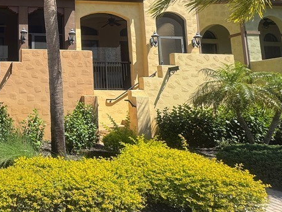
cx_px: -7
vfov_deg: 44.5
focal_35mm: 31
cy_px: 64
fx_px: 253
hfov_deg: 47.2
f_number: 2.2
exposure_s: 1/600
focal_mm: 2.22
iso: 40
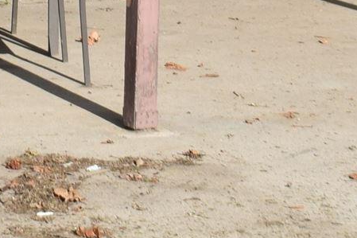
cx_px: 68
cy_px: -410
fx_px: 2240
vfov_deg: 5.8
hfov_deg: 9.1
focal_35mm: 226
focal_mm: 22
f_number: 9
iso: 100
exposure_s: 1/320
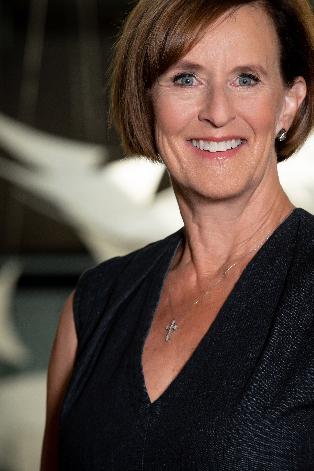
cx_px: 239
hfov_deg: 5.2
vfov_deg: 7.8
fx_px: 3454
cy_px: 230
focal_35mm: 264
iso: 250
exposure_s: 1/250
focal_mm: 160
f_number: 5.6
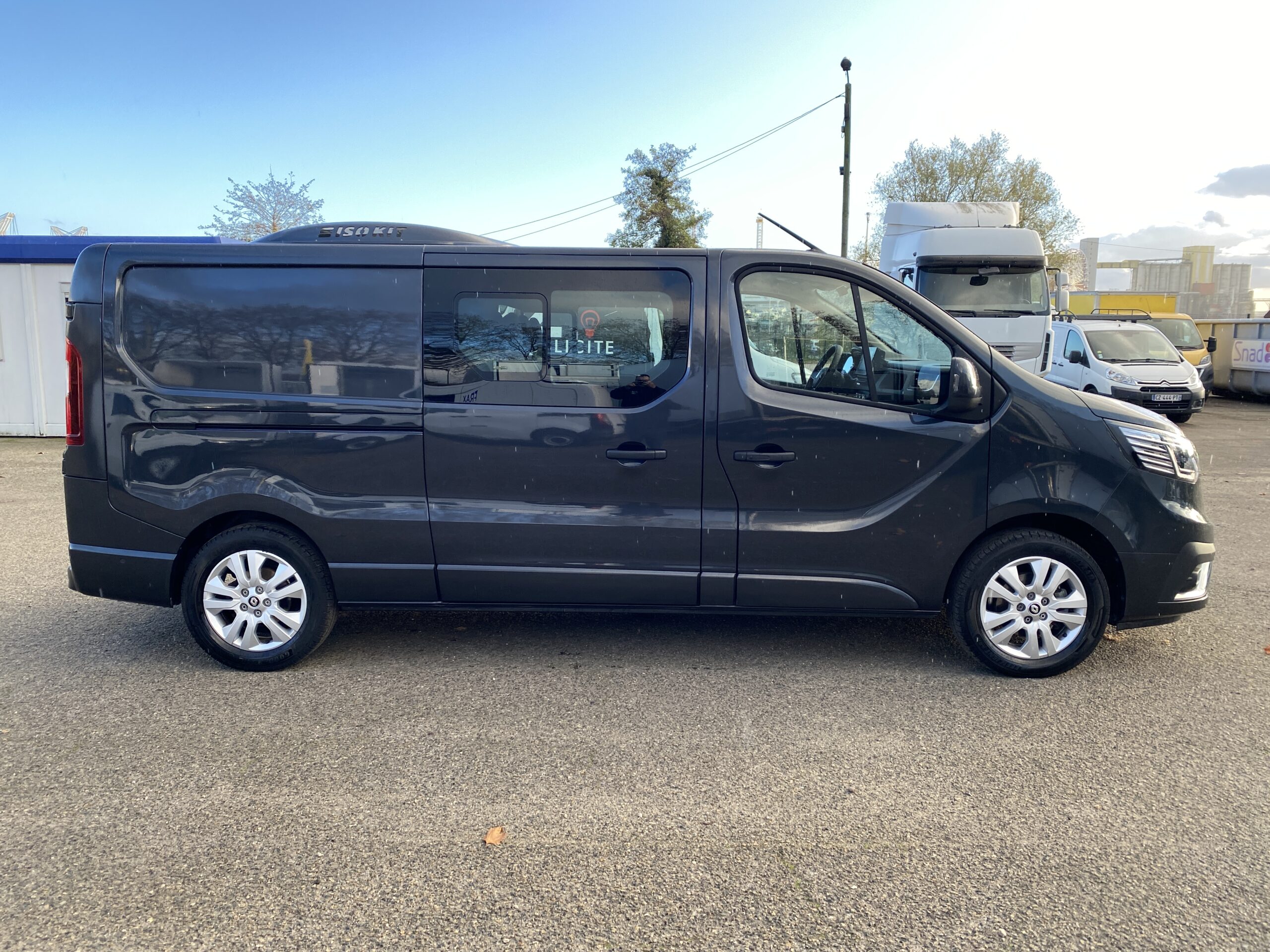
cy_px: 476
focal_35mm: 26
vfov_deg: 53.1
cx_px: 635
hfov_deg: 67.3
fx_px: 954
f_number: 1.8
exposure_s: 1/633
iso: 32
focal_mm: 4.25
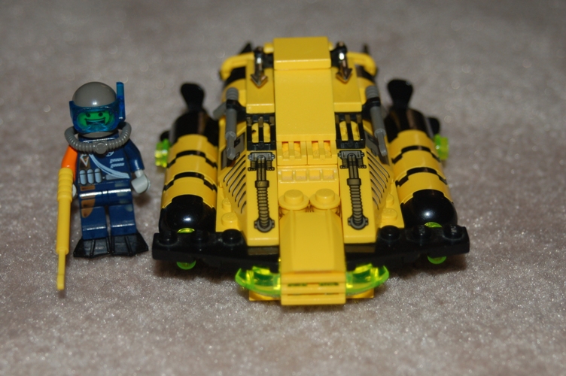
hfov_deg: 24.2
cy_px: 188
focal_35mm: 84
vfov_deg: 16.2
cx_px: 283
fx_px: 1319
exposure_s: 1/60
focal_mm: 56
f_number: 5.3
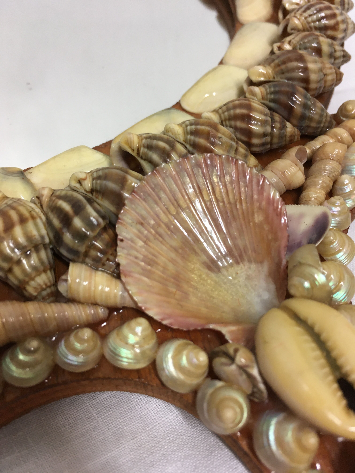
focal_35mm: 29
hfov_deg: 48.2
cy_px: 236
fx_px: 397
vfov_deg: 61.7
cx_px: 178
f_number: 2.2
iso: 64
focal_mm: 4.15
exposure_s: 1/33
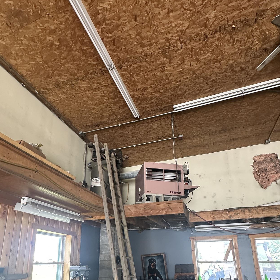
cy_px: 203
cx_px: 133
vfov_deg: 64.0
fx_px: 210
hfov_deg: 67.2
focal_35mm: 23
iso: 320
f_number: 2.2
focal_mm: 2.22
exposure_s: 1/99
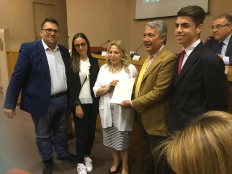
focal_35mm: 31
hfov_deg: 58.4
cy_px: 87
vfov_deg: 45.4
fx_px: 208
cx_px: 116
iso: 200
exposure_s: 1/20
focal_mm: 3.3
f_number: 2.4
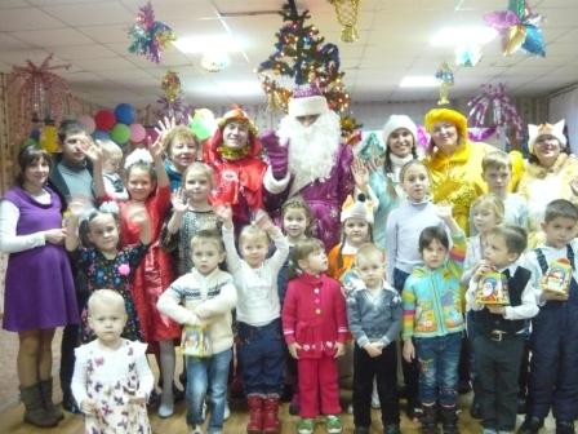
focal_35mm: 33
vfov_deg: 42.9
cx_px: 289
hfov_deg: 55.4
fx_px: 551
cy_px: 217
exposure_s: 1/20
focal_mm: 5.5
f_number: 2.8
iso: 800
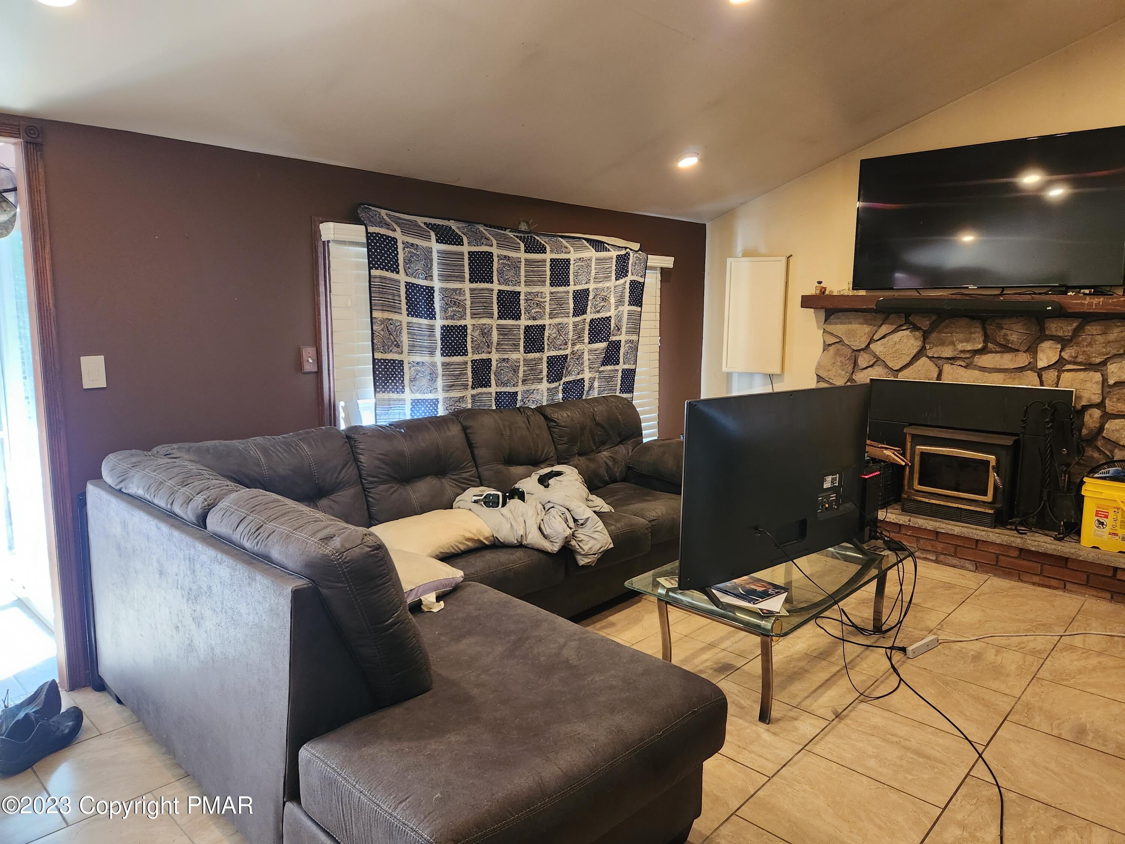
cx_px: 562
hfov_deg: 73.9
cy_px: 422
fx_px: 747
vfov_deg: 58.9
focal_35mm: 23
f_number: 1.8
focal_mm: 5.4
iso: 640
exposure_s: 1/120
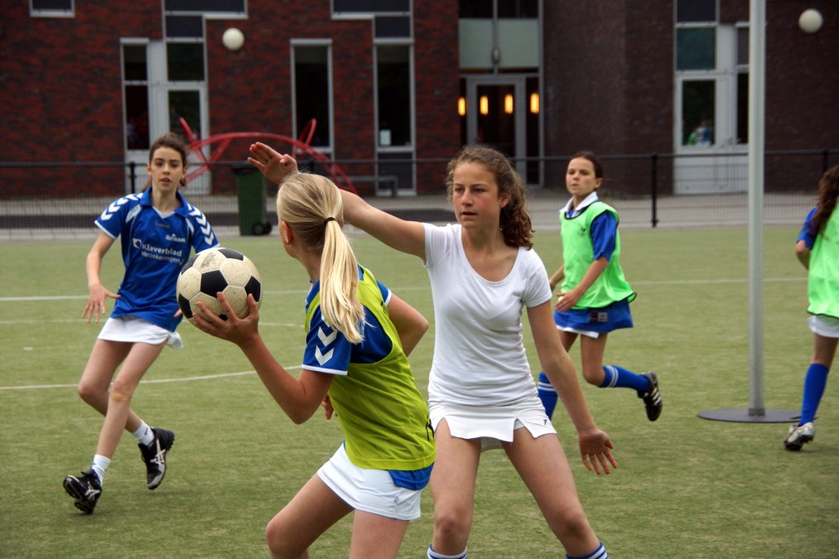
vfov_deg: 15.0
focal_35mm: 91
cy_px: 280
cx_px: 423
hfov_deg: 22.4
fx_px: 2120
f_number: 5
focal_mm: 60
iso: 640
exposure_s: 1/1000
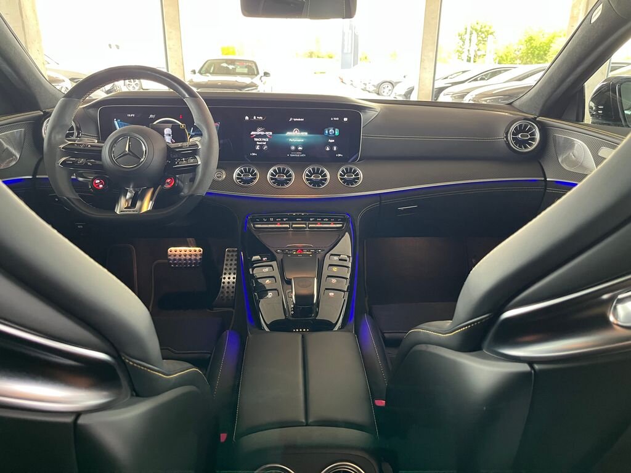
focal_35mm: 26
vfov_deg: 53.1
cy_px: 236
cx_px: 316
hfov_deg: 67.3
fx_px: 474
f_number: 1.6
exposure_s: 1/58
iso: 400
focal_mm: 5.1
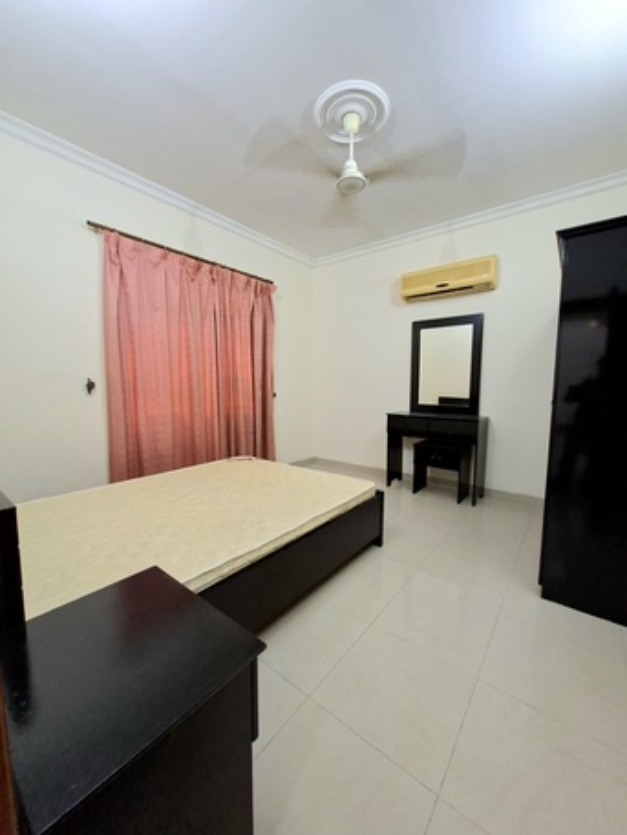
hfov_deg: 89.9
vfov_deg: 106.2
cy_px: 418
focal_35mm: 13
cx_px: 314
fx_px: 314
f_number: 2.2
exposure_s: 1/24
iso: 200
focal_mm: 1.74
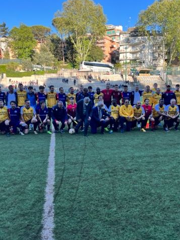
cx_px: 89
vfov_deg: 52.6
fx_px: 242
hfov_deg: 40.7
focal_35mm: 35
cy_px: 119
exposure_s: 1/649
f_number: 1.6
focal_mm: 5.1
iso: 50
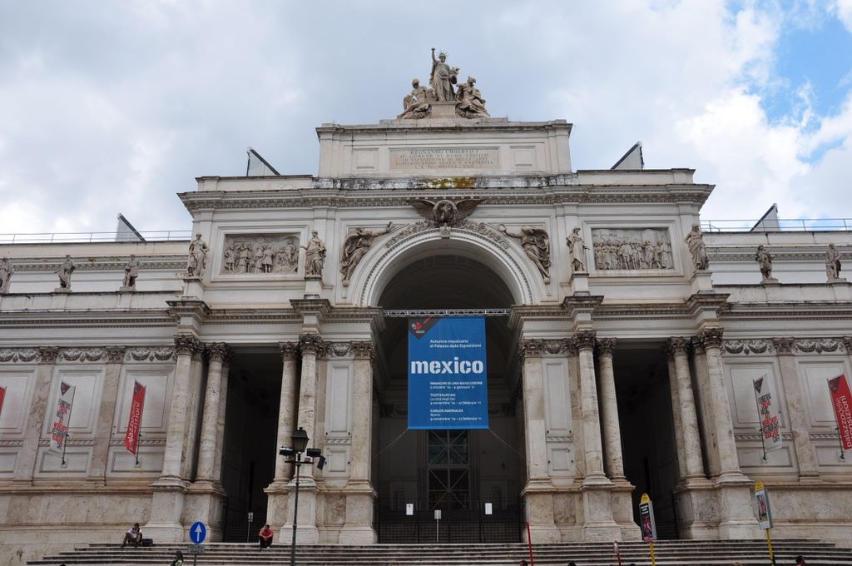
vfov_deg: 47.8
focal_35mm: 27
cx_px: 426
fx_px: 638
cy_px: 283
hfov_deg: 67.4
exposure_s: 1/160
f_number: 9
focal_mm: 18
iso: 200
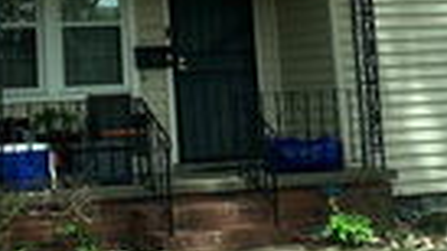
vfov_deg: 10.3
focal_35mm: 114
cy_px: -124
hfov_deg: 18.7
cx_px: 117
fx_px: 1351
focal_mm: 3.99
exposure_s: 1/607
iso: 32
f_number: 1.8
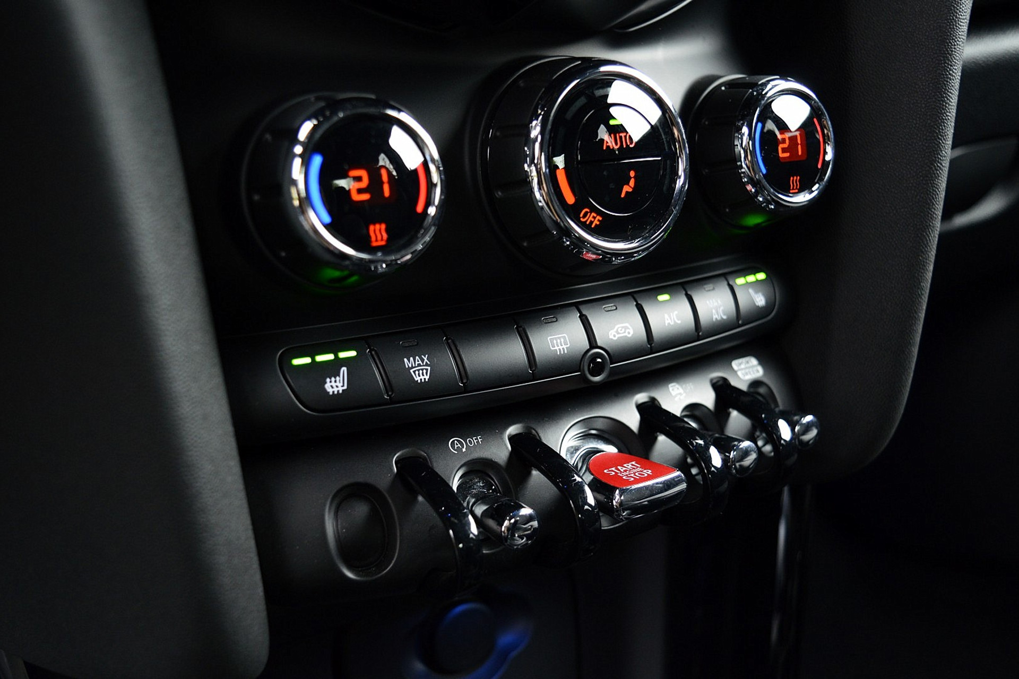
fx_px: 1019
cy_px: 340
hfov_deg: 53.1
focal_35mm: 36
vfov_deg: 36.9
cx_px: 510
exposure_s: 1/20
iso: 800
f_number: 4
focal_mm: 24
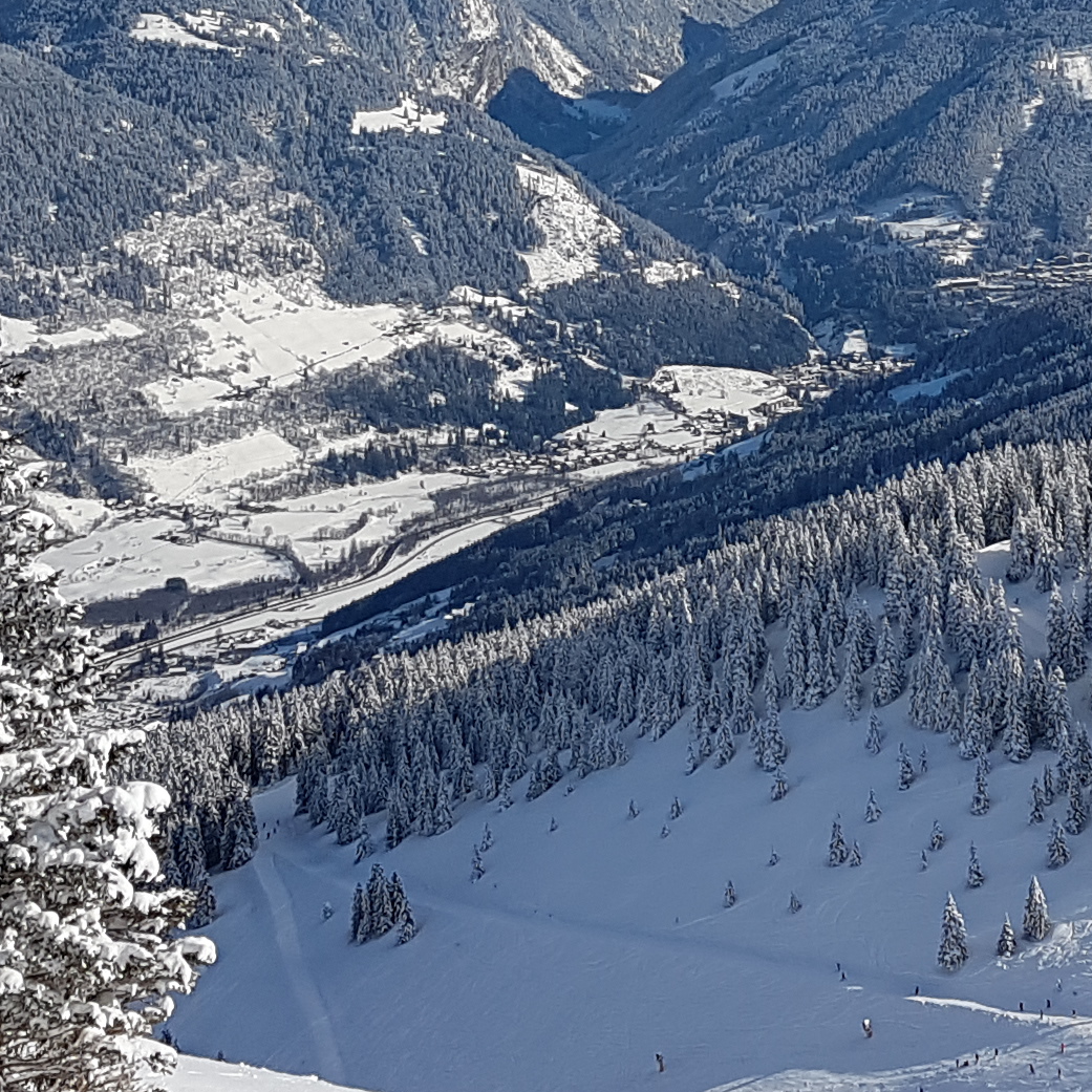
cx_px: 655
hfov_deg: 19.5
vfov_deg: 19.1
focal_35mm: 89
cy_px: 49
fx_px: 3176
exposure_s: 1/5072
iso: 40
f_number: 1.7
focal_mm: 4.2
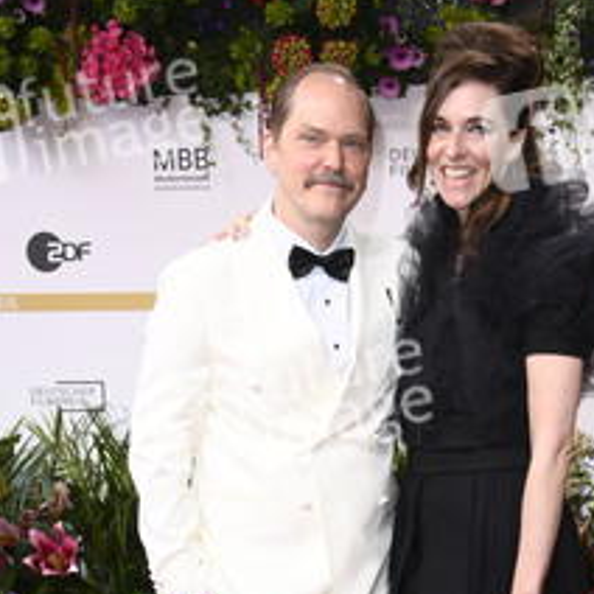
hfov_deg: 19.7
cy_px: 546
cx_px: 370
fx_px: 1708
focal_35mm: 88
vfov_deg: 19.3
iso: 640
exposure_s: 1/250
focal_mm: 55
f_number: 5.6
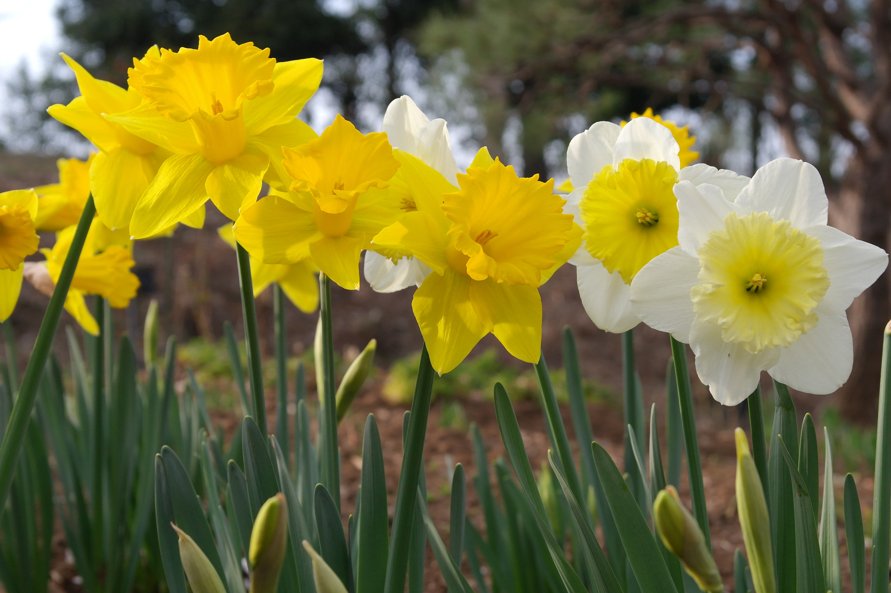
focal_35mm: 77
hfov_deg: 26.3
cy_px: 296
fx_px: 1905
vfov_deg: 17.7
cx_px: 446
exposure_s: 1/125
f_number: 9
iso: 200
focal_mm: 50
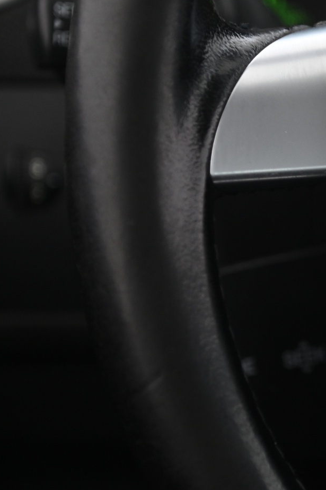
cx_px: 383
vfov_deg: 9.8
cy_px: 245
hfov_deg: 6.5
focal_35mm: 211
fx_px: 2867
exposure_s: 1/15
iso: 2000
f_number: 4
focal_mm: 120
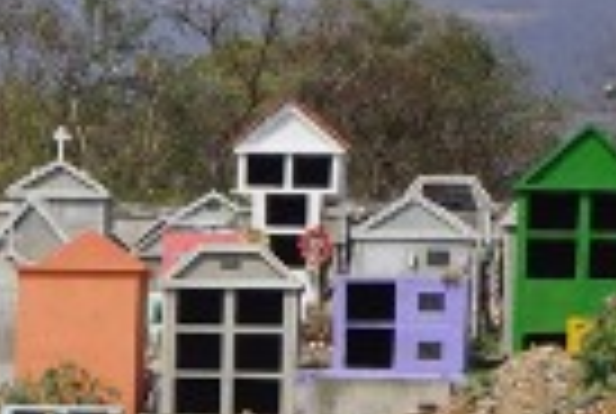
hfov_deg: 8.2
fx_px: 4207
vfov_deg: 5.5
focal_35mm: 245
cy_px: 828
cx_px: -297
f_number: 13
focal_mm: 35
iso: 100
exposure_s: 1/200
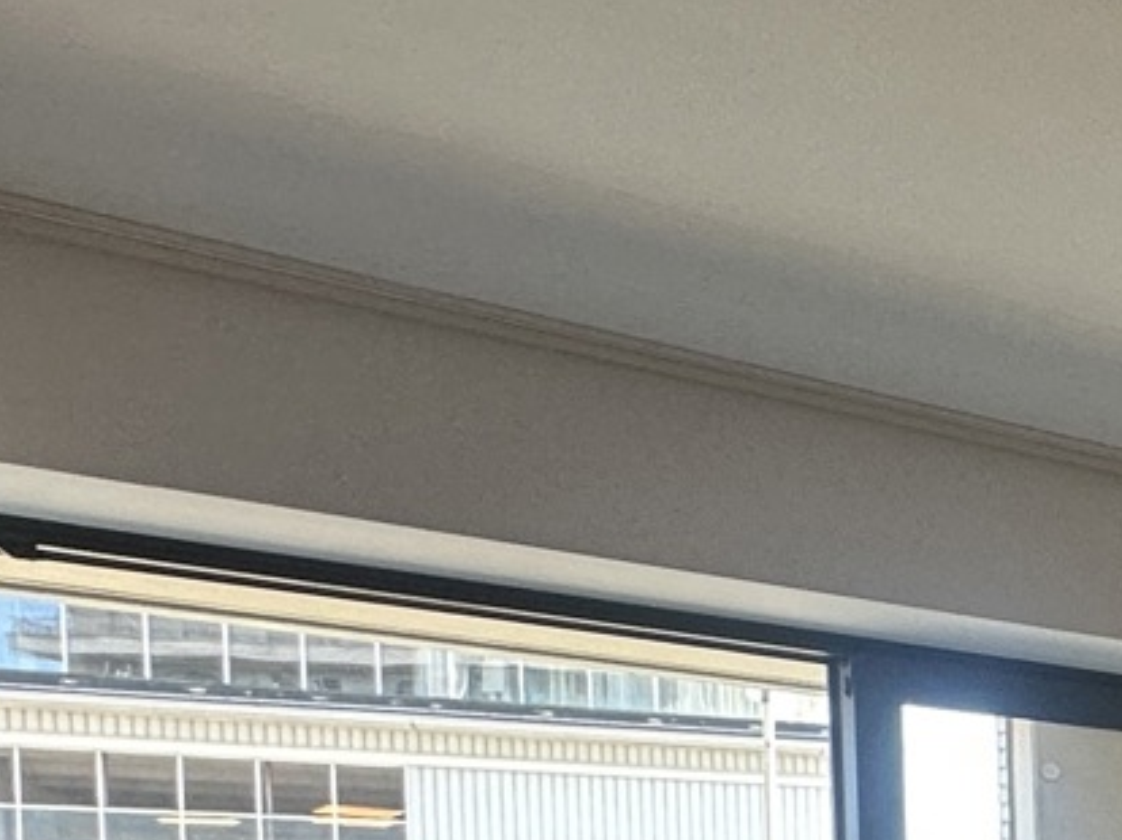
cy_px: 1138
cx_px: 2043
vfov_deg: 20.3
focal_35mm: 65
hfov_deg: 20.5
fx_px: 2106
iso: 125
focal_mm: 2.22
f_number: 2.2
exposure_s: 1/100
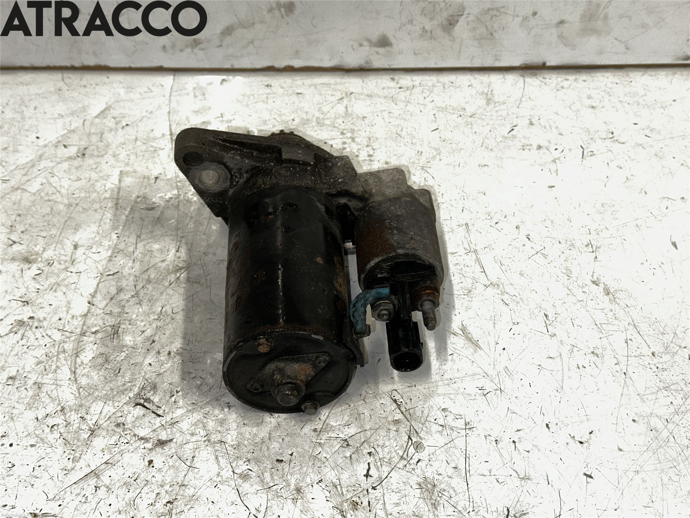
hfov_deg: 39.7
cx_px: 345
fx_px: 957
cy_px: 259
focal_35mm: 48
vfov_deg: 30.3
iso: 50
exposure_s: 1/22
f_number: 1.78
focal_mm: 6.86
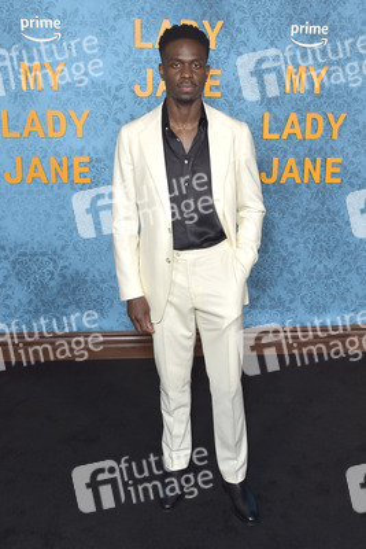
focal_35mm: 35
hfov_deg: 37.9
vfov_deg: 54.4
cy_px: 274
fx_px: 533
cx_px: 183
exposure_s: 1/200
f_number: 6.3
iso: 640
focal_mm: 35
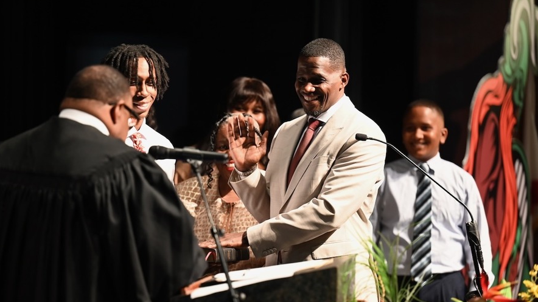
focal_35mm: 182
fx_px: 2596
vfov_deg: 6.7
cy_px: 166
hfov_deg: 11.8
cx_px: 240
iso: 640
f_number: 3.2
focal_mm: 150
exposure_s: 1/80
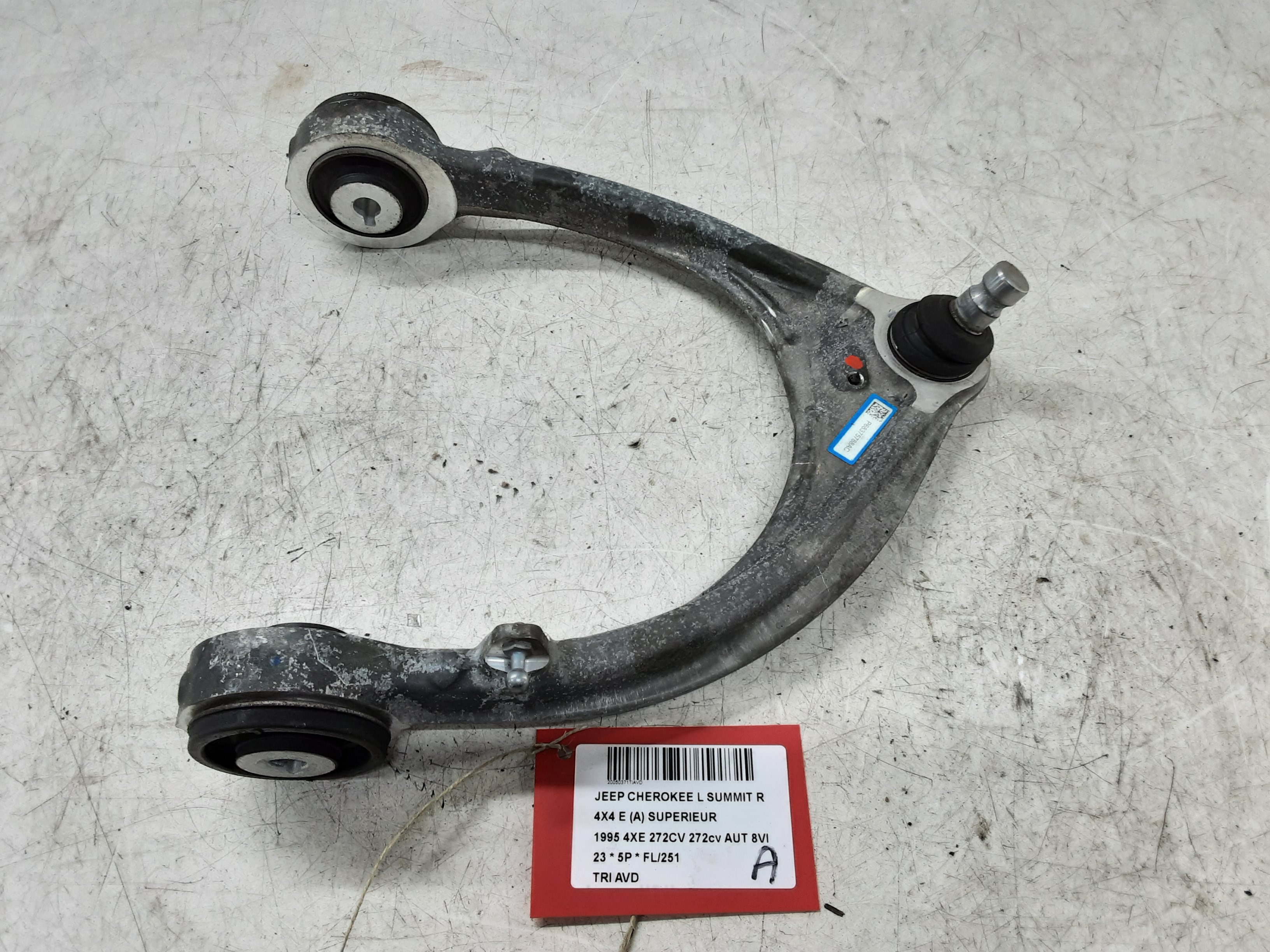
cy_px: 476
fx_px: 991
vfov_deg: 51.4
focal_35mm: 27
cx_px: 635
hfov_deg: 65.3
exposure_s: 1/50
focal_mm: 2.91
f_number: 1.9
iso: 64
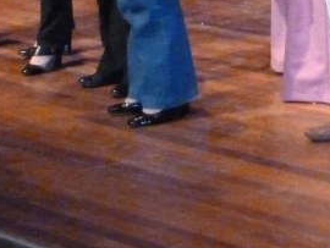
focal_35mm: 197
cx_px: 378
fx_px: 1880
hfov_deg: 9.9
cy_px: -122
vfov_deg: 7.4
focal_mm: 8.5
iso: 1000
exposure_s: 1/30
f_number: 3.8
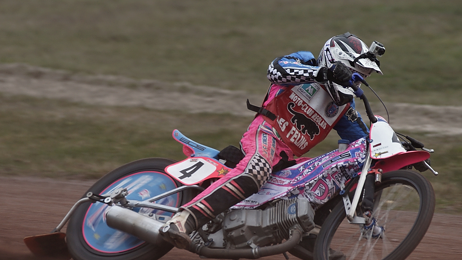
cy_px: 147
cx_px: 231
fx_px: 6885
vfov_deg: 2.2
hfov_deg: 3.8
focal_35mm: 562
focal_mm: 300
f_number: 5.6
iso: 200
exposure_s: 1/500
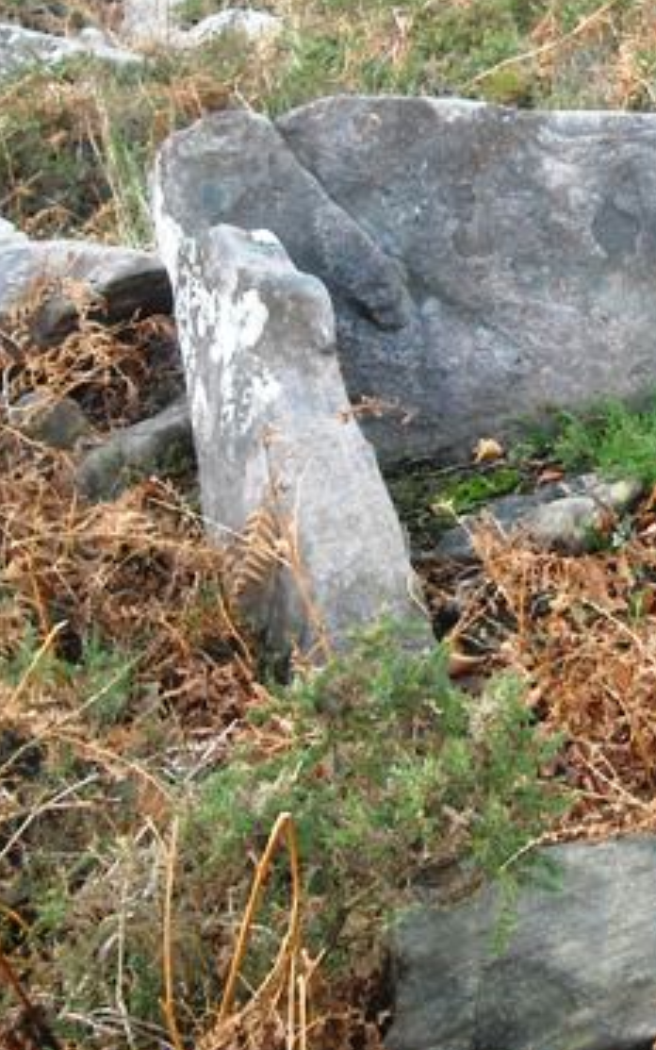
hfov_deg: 15.9
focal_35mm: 80
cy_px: 357
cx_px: 698
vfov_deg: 25.7
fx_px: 2288
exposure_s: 1/80
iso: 64
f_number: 2.8
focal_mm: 5.7
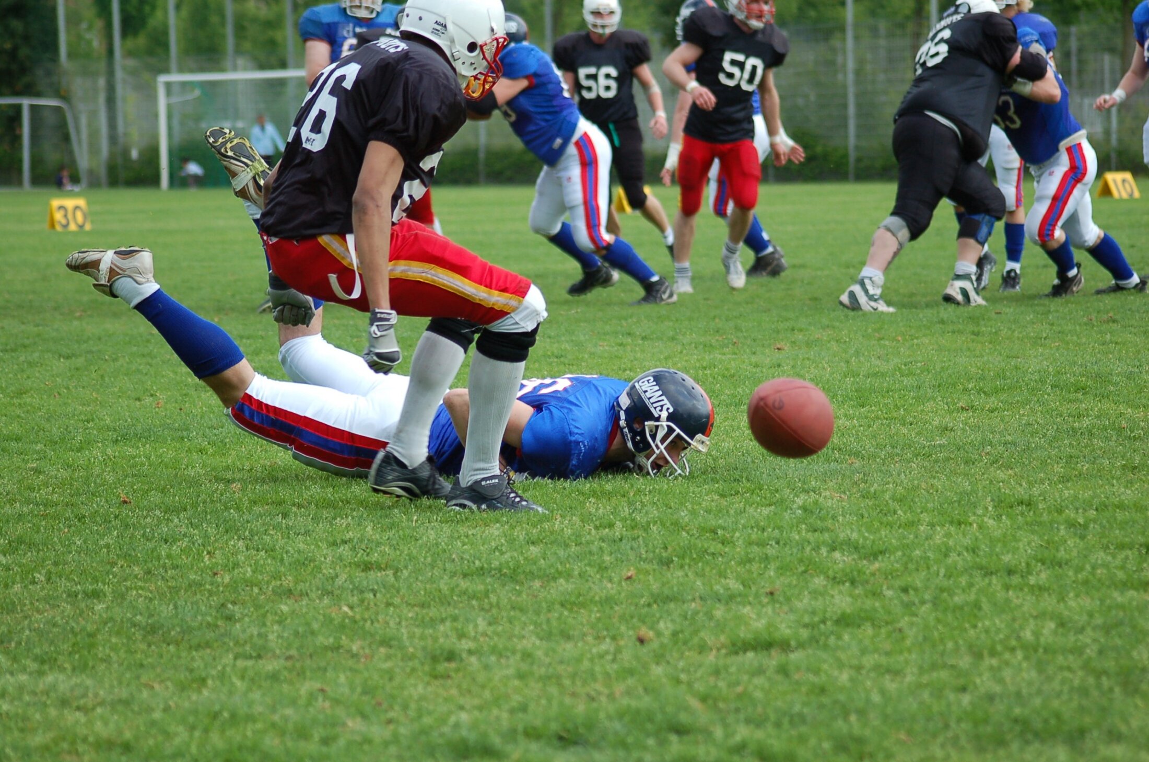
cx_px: 574
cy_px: 381
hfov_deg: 12.5
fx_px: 5256
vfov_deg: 8.3
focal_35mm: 165
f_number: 4.2
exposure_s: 1/1000
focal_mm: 110
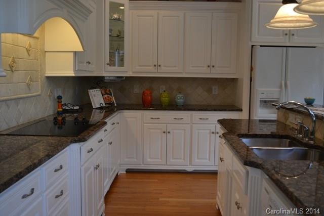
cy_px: 108
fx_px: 297
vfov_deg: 40.0
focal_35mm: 33
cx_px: 162
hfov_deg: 57.2
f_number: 4
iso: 450
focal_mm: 22
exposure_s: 1/60
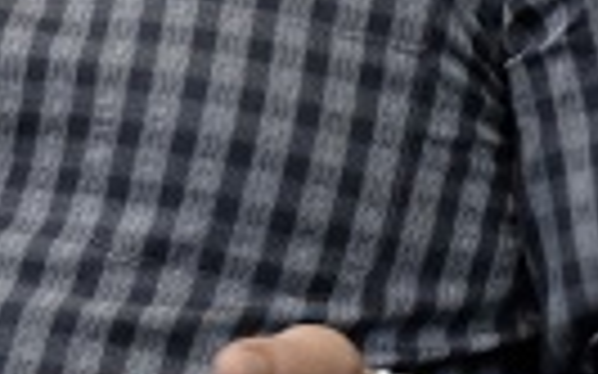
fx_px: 7738
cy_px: -388
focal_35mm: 475
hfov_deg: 4.4
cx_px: 40
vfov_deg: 2.7
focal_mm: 68.7
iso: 4000
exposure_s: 1/125
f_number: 4.5
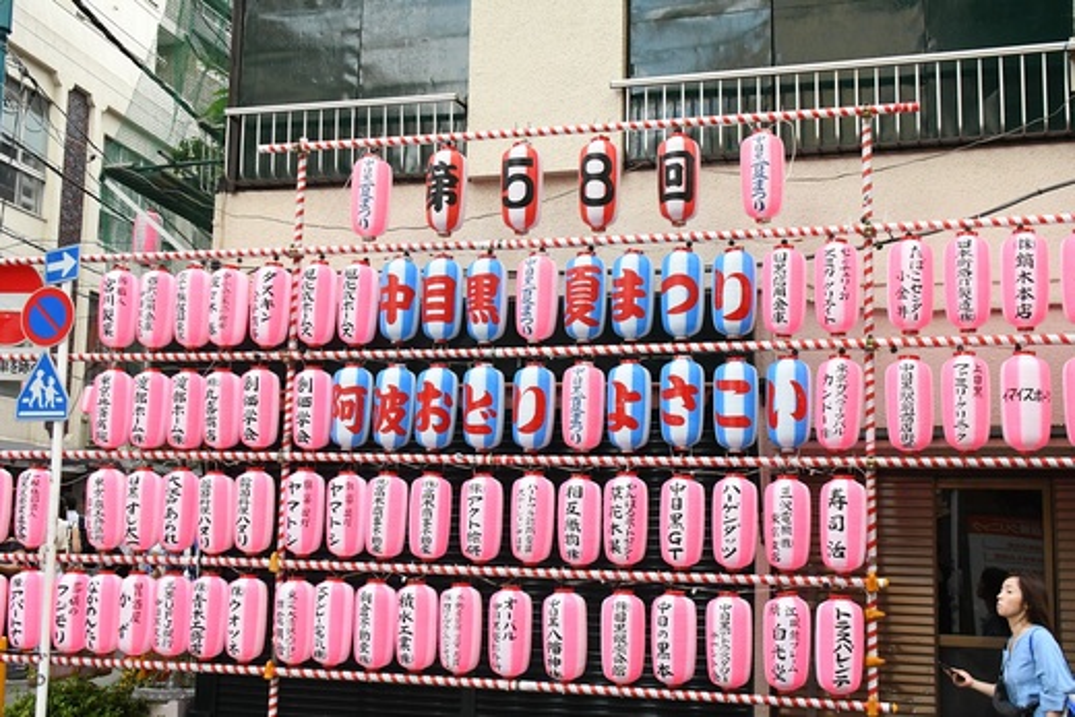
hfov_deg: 43.6
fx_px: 1344
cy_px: 358
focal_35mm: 45
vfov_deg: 29.9
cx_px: 538
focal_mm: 30
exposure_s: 1/320
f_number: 10
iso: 3200
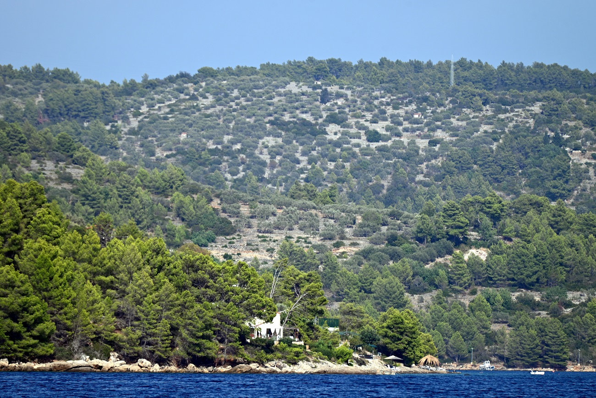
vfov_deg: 4.6
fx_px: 4967
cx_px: 298
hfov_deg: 6.9
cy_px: 199
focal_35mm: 300
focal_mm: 300
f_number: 5.6
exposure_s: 1/1000
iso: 200
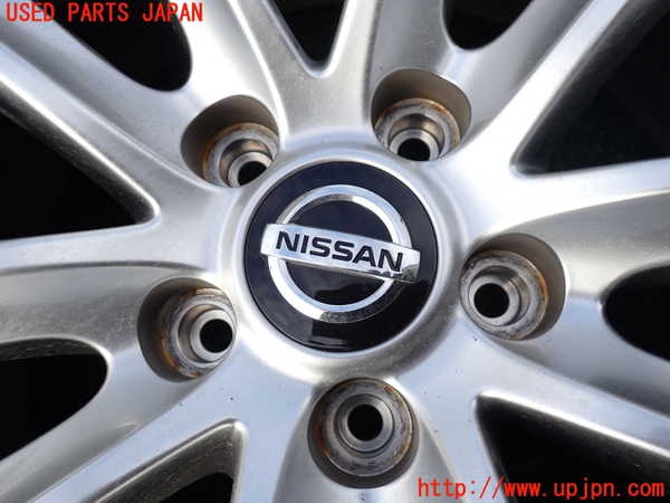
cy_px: 252
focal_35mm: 30
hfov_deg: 60.0
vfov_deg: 46.8
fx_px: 581
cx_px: 335
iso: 100
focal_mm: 5.4
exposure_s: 1/640
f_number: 3.2
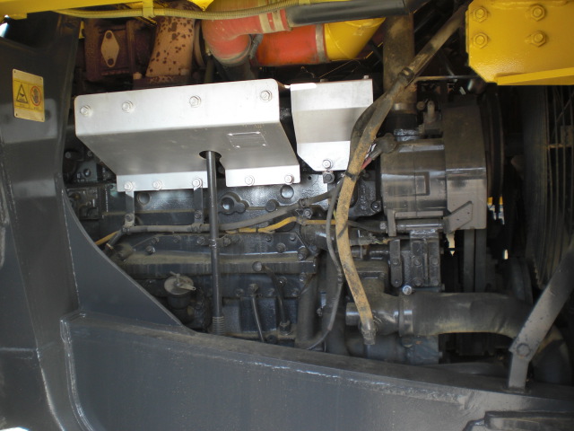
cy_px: 216
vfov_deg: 37.7
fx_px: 630
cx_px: 287
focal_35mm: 38
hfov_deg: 49.0
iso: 64
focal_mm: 6.3
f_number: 3.1
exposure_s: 1/80
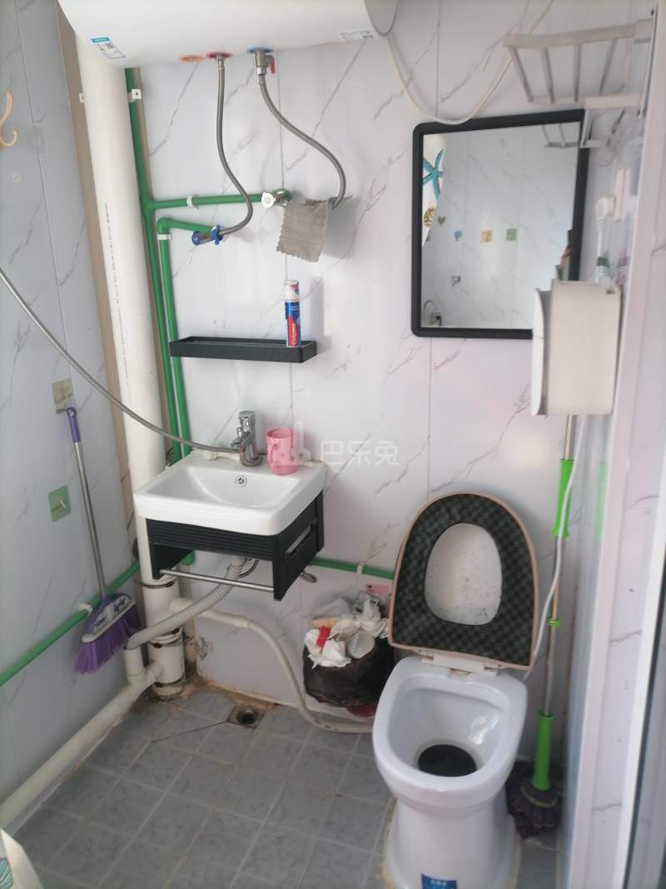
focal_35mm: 27
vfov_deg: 65.3
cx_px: 333
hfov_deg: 51.3
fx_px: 693
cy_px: 444
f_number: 1.8
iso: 50
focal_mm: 5.4
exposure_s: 1/100
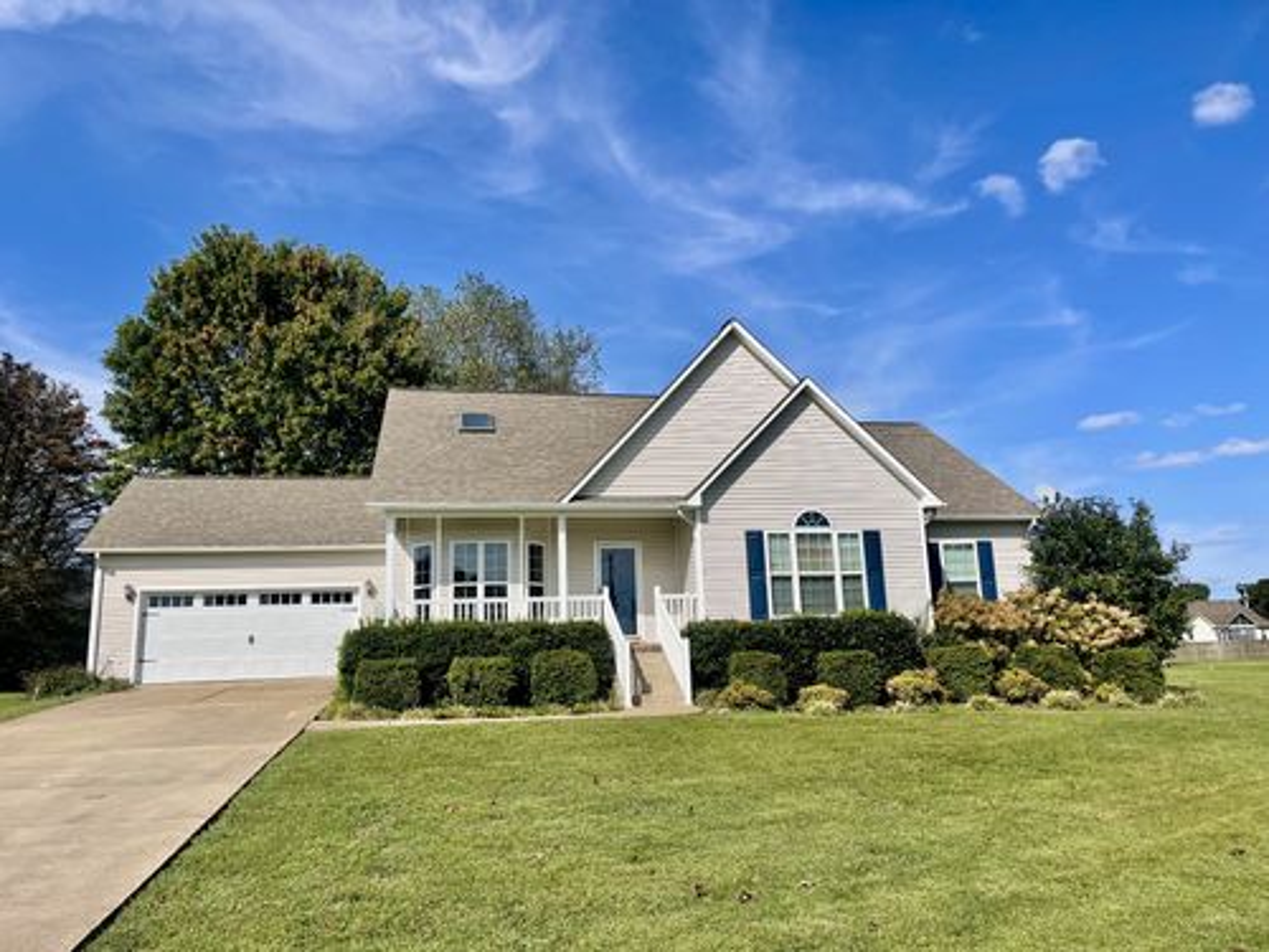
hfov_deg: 69.4
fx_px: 916
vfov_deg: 54.9
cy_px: 476
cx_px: 634
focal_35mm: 25
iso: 32
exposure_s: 1/4902
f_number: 1.6
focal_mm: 5.1
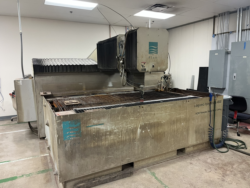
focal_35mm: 26
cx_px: 125
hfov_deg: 67.3
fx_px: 188
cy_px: 94
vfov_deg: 53.1
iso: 320
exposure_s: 1/60
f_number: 1.6
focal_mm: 5.1
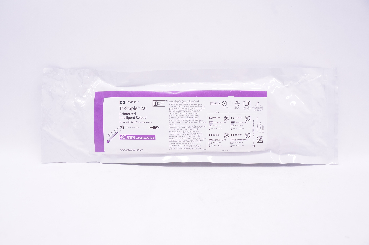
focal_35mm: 27
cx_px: 184
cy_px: 122
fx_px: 276
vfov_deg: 47.8
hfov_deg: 67.4
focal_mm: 18
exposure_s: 1/30
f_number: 11
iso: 800
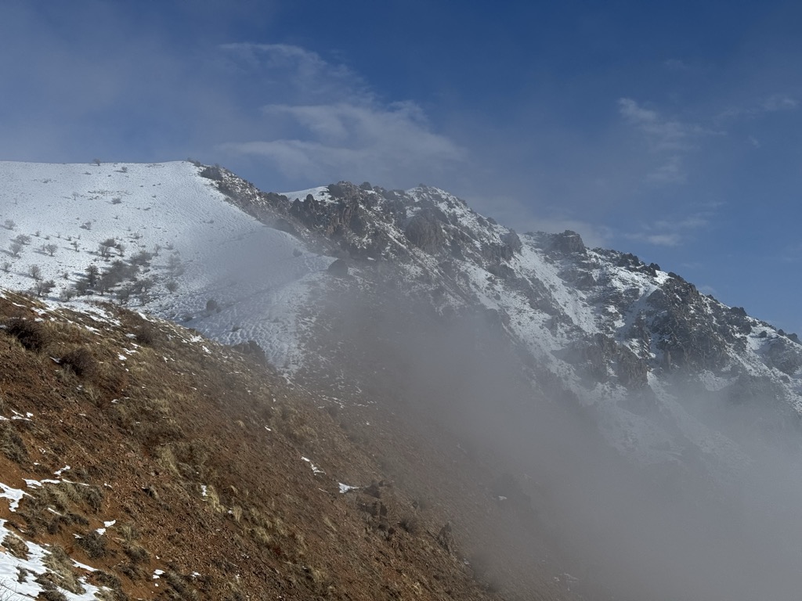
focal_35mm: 48
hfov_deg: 39.7
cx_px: 401
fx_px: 1112
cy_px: 300
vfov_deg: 30.3
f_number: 1.78
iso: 64
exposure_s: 1/9009
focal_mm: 6.76
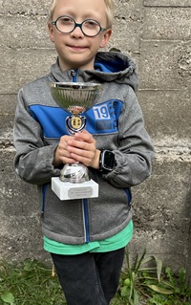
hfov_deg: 28.0
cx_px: 88
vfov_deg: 43.0
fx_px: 382
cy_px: 196
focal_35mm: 46
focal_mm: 5.7
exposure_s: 1/575
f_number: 1.5
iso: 50
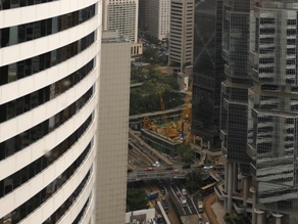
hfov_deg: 24.5
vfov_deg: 18.4
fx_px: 637
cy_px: -74
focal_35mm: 74
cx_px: 330
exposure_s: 1/163
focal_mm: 3.95
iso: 50
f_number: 1.8
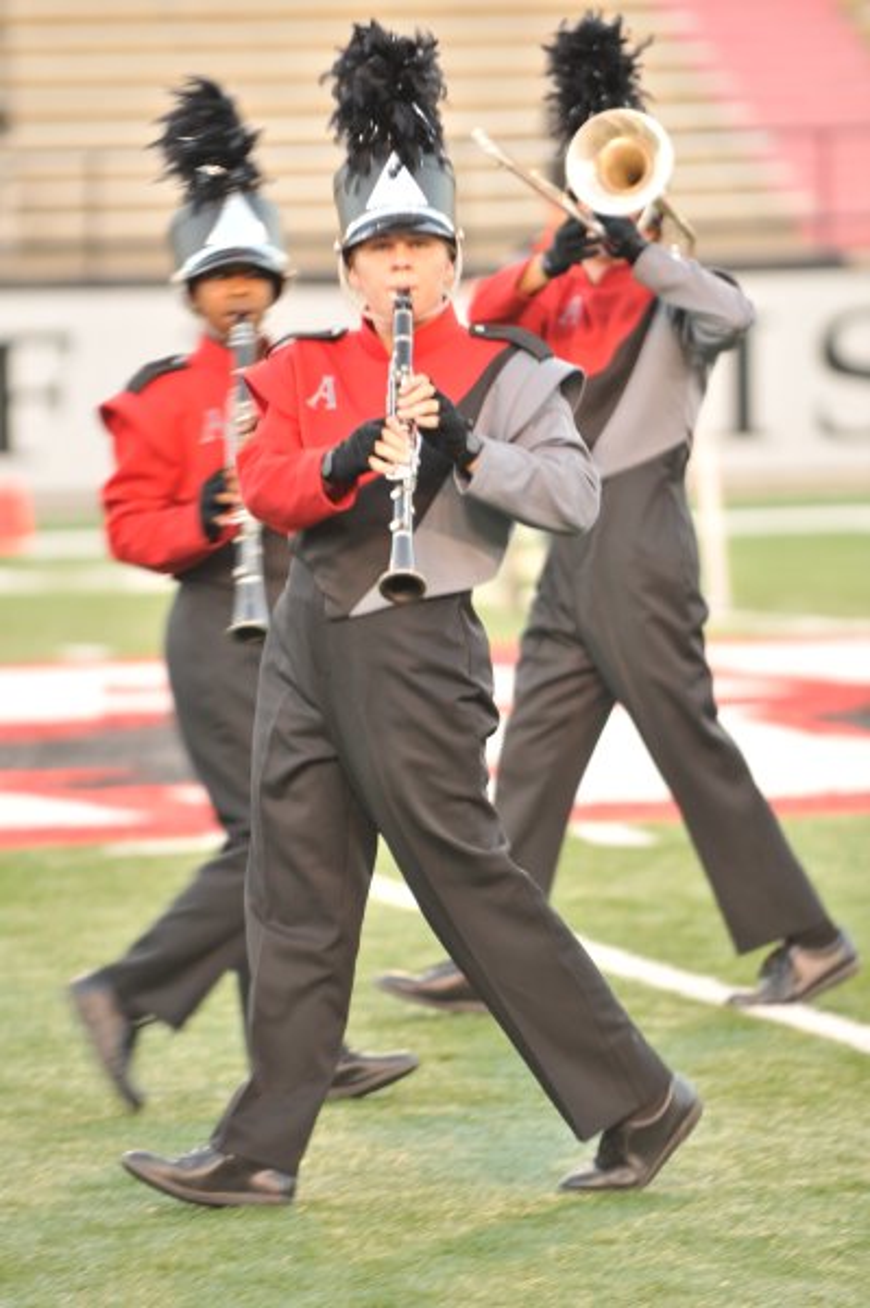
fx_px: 10893
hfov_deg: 4.6
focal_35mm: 300
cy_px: 654
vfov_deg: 6.9
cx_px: 435
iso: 200
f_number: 2.8
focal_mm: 200
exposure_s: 1/60
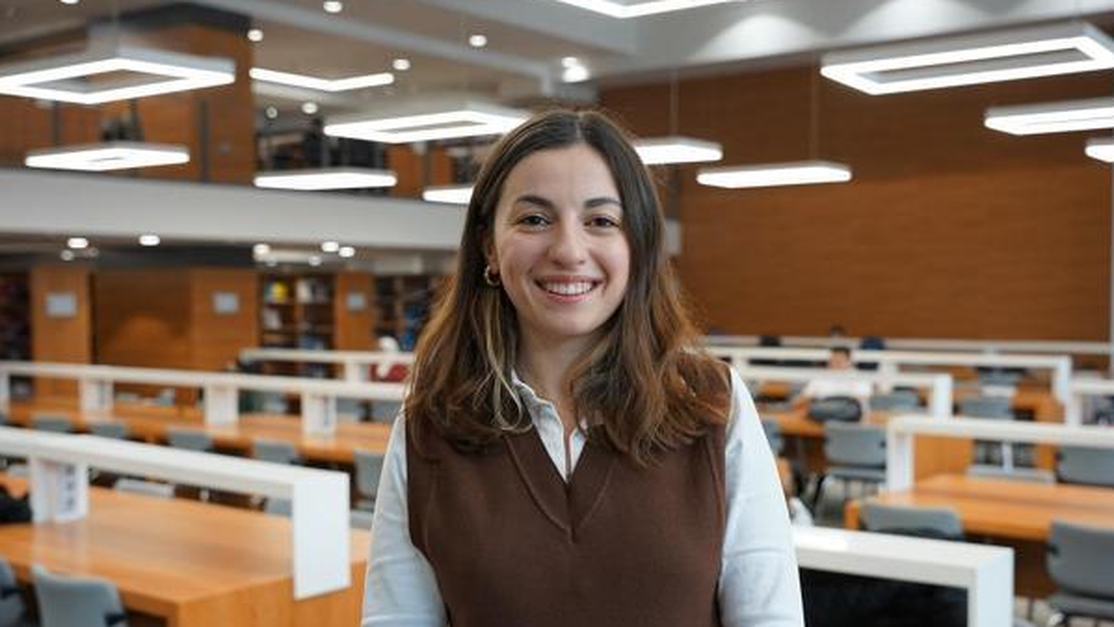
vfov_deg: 27.7
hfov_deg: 47.4
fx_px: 1270
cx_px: 568
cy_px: 359
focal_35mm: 43
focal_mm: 40
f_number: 4
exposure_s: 1/160
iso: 1000
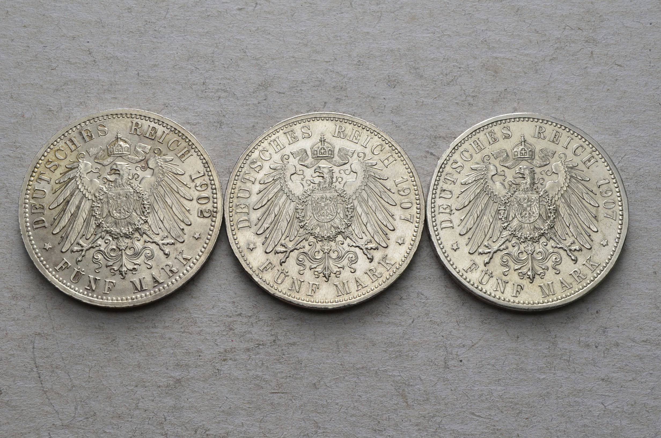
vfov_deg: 25.0
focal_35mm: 54
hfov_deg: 36.9
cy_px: 219
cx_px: 330
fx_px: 989
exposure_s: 1/250
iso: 400
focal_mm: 36
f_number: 14
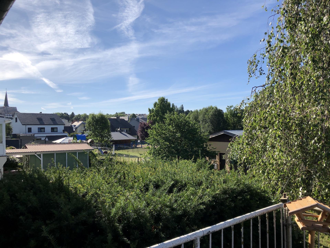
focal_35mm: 28
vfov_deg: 49.7
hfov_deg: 63.4
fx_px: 267
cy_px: 124
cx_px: 165
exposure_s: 1/2825
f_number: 1.8
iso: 20
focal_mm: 3.99
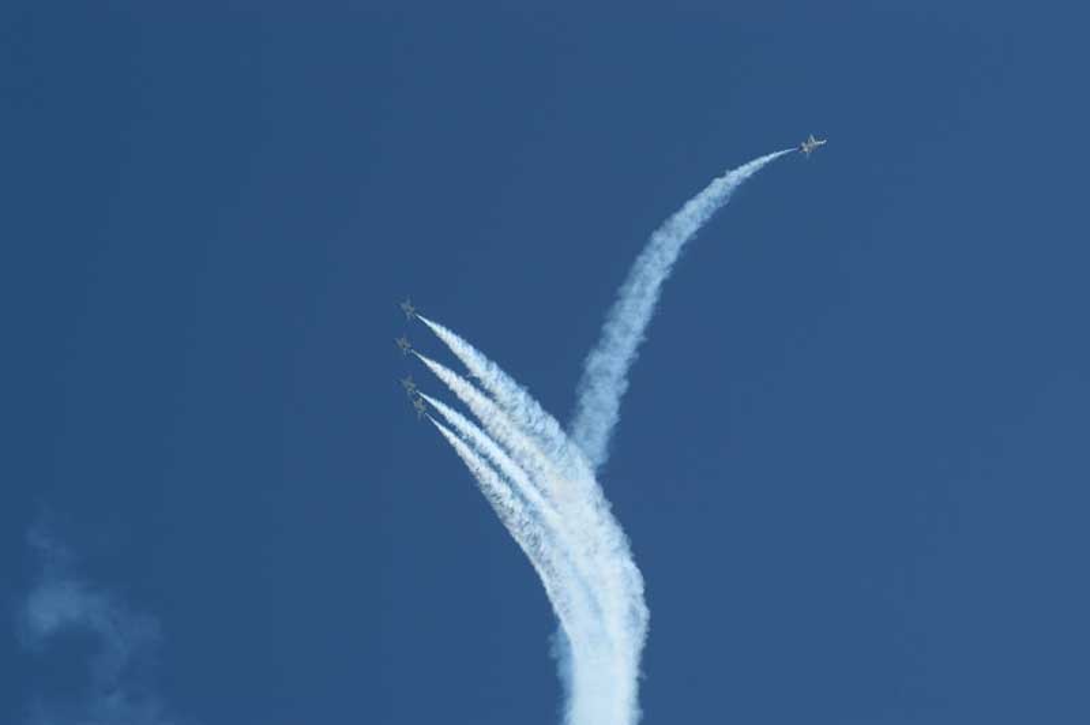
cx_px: 545
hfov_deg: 13.1
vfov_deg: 8.7
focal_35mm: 158
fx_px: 4765
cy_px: 362
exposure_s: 1/750
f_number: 7.1
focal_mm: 105
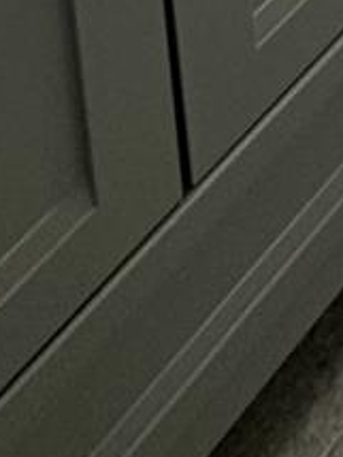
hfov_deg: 13.3
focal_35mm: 98
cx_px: 659
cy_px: -1087
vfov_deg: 10.0
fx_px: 1292
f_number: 2.2
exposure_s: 1/120
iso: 80
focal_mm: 2.22
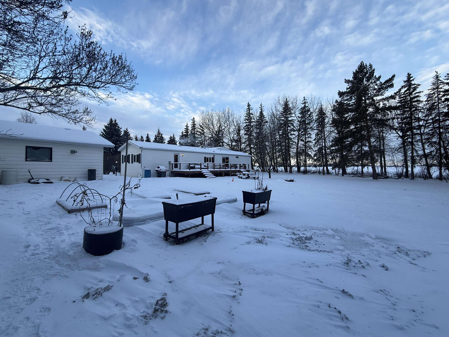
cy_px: 164
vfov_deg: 81.7
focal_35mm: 15
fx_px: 195
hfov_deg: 98.1
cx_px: 216
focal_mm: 2.22
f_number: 2.2
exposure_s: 1/381
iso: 50
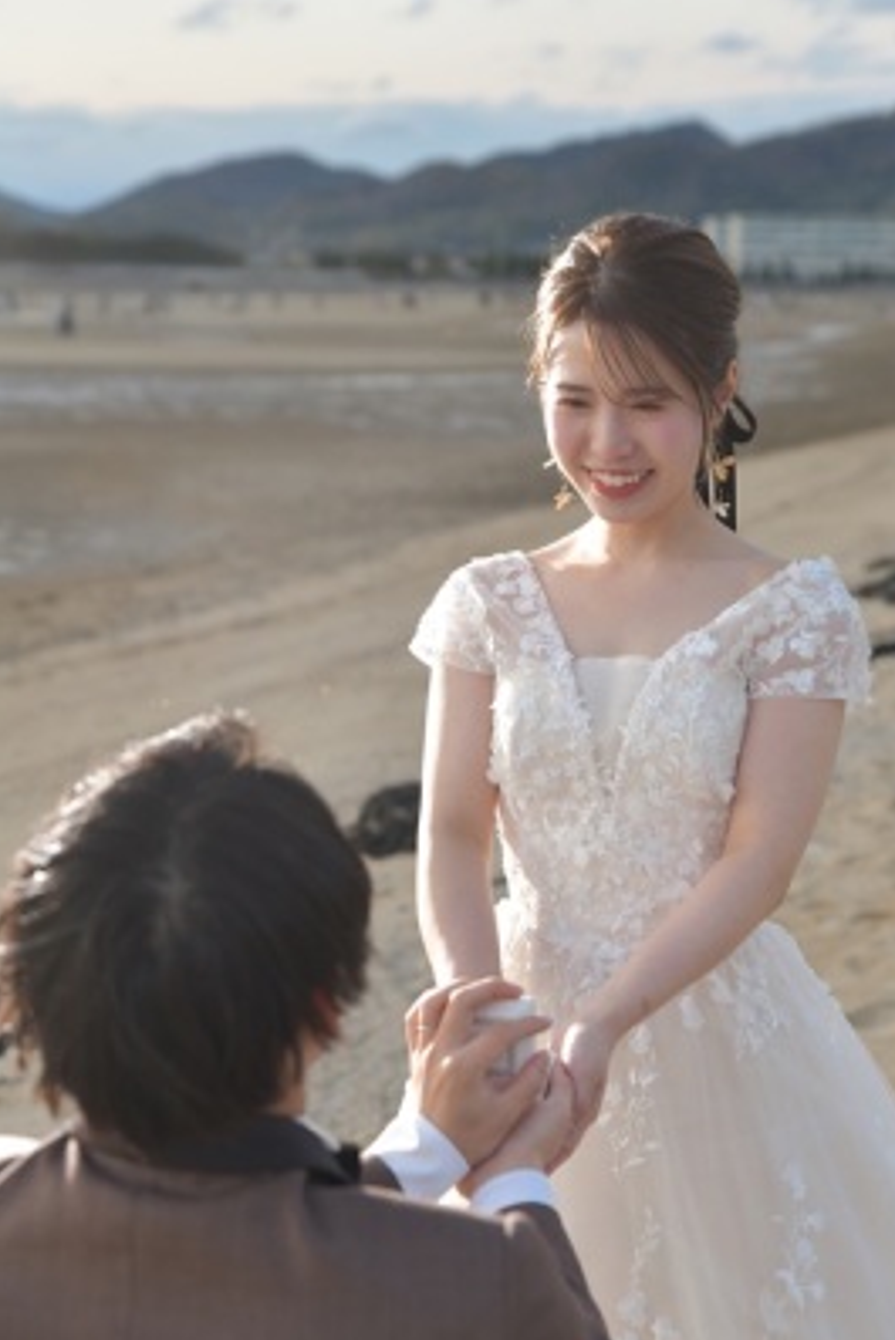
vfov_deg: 27.0
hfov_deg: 18.2
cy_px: 645
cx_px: 520
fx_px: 2794
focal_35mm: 75
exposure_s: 1/125
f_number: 3.5
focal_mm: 62
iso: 640
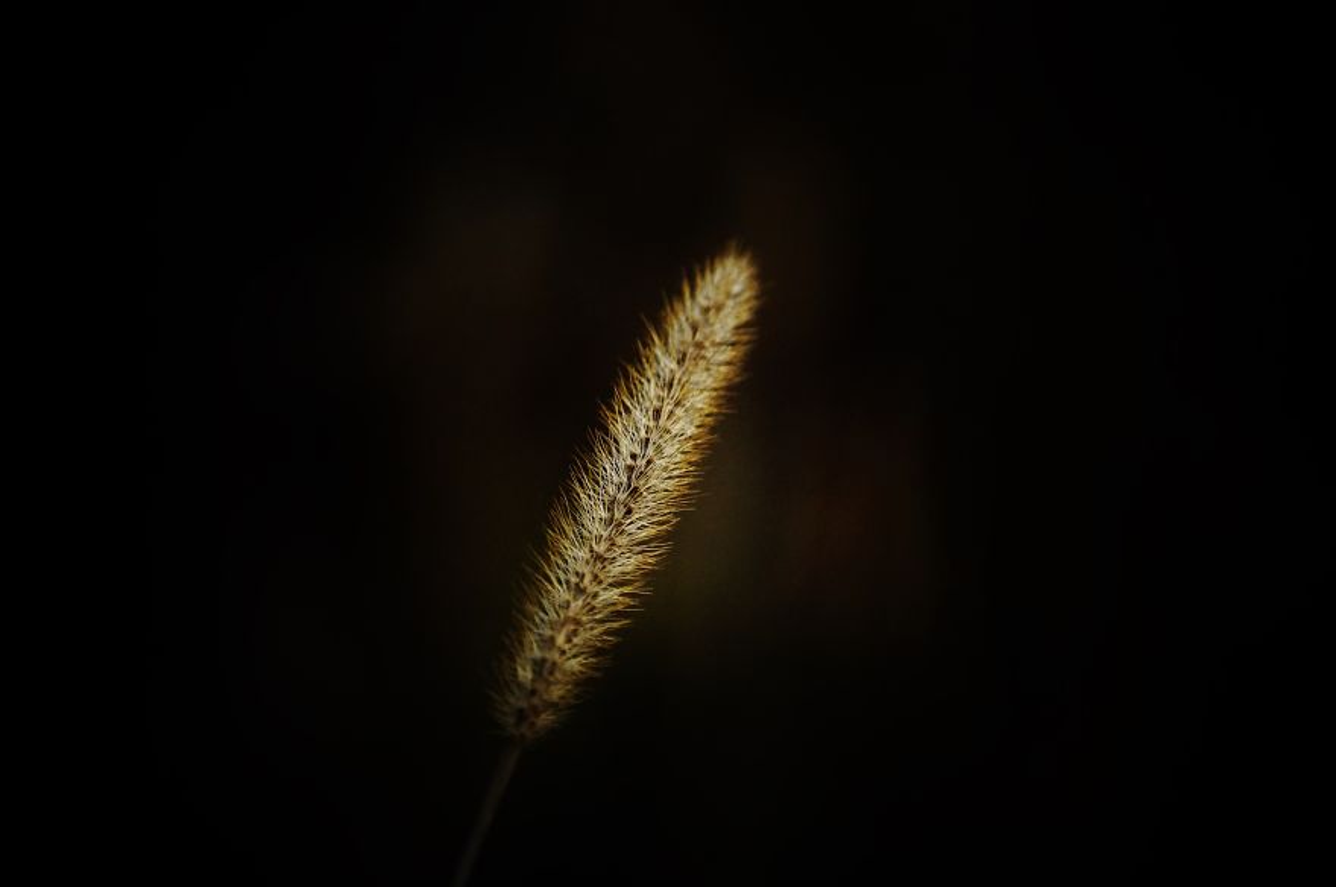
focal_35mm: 300
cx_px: 668
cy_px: 444
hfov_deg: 6.9
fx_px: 11117
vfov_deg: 4.6
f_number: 5.6
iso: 800
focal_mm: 200
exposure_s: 1/2500
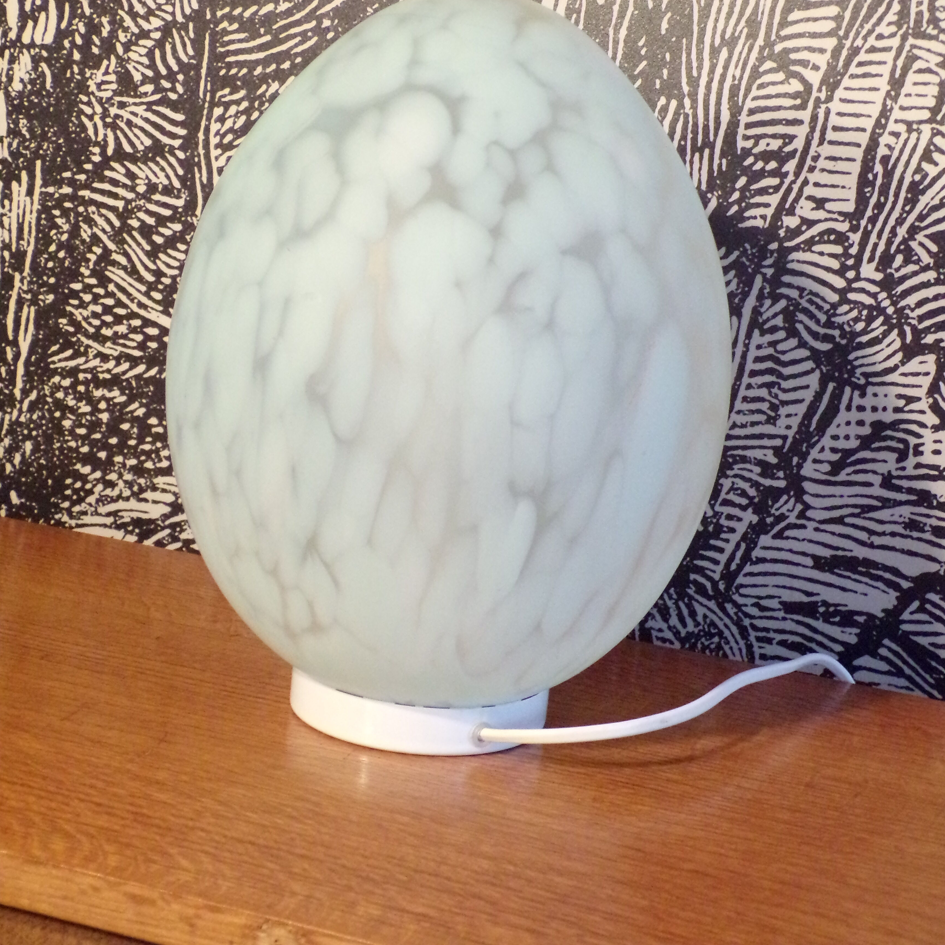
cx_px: 473
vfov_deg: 29.4
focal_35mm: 58
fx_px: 1791
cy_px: 316
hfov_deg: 29.6
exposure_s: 1/56
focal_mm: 8.7
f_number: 3.5
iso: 800
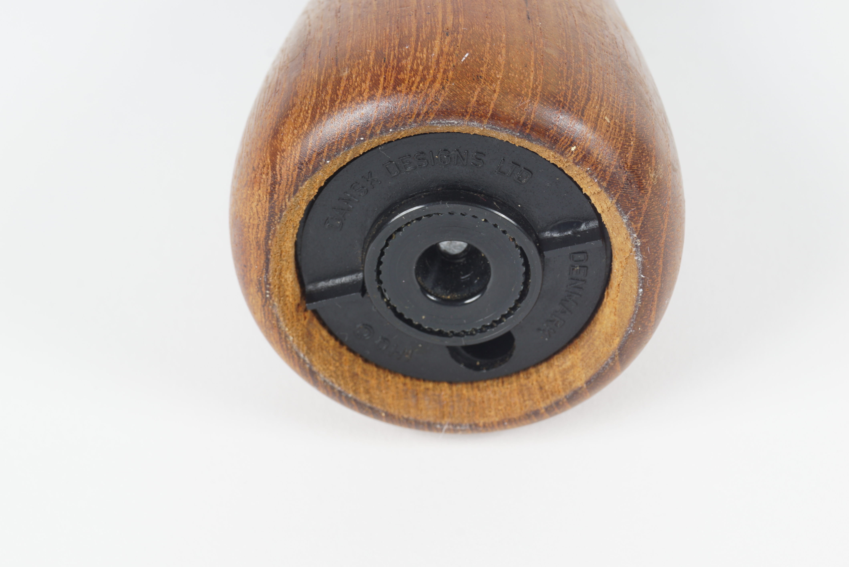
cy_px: 284
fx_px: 1947
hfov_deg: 24.6
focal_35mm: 82
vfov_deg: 16.6
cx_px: 424
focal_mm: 55
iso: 100
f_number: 16
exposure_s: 1/125
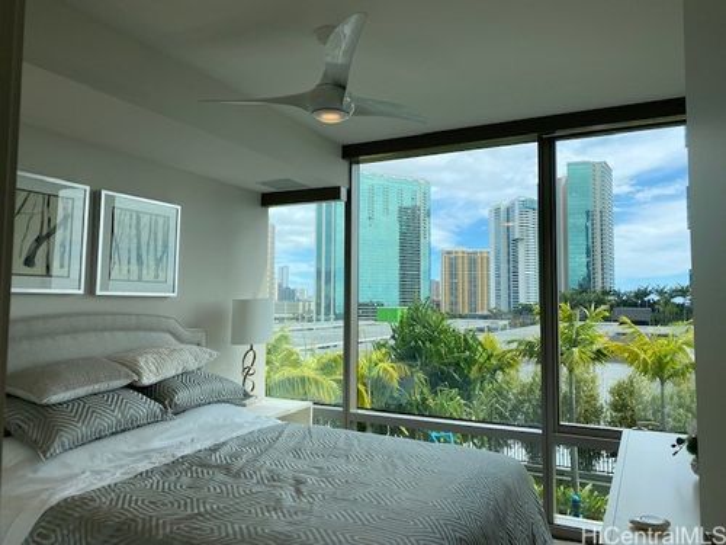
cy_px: 272
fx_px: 545
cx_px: 363
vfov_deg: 53.1
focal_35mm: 26
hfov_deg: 67.3
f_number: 1.8
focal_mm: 4.25
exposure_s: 1/1053
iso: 32
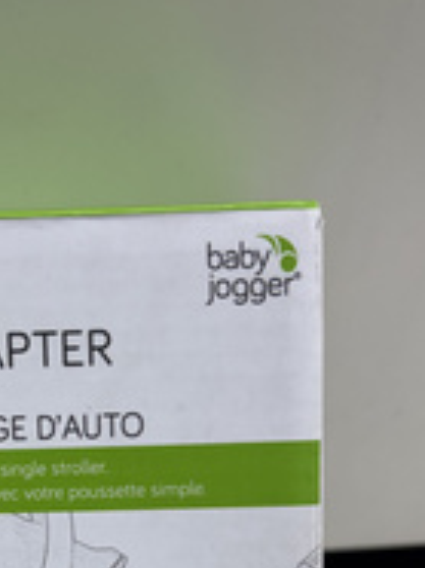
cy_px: 541
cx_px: 69
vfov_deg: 29.2
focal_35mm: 63
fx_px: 1034
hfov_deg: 22.8
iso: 80
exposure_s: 1/100
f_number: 1.6
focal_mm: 5.96
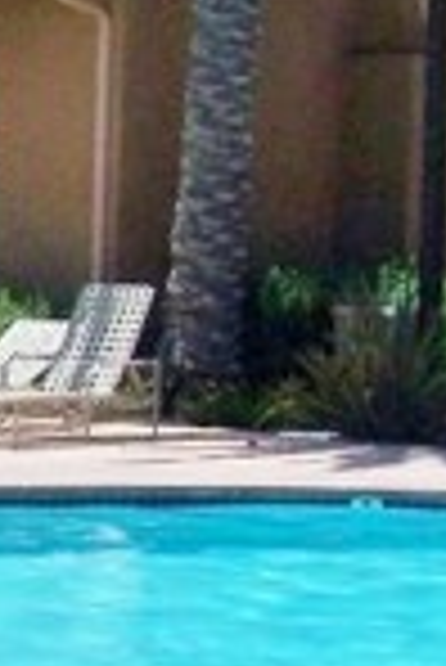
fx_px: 2836
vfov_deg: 13.4
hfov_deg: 8.1
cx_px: -739
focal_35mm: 153
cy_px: 482
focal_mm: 5.6
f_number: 5.6
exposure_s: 1/1000
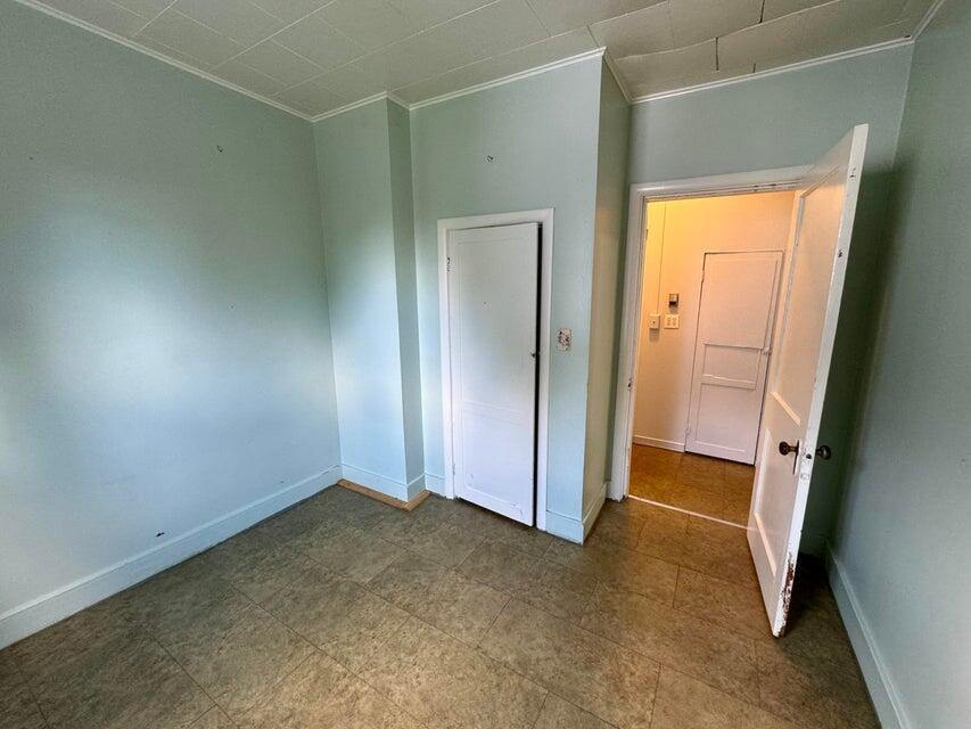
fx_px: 393
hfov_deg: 102.1
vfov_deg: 85.7
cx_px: 486
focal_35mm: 14
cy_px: 364
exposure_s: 1/60
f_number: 2.2
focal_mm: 2.22
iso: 160
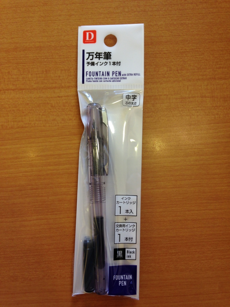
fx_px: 292
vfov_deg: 55.4
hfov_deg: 42.9
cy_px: 154
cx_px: 115
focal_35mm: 33
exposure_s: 1/60
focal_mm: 4.12
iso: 50
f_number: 2.4
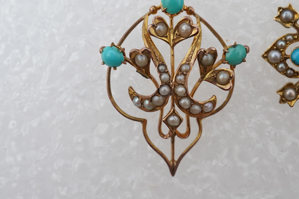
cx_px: 177
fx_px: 465
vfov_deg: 24.1
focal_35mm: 56
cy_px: 79
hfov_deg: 35.5
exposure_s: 1/125
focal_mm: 30
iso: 640
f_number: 18
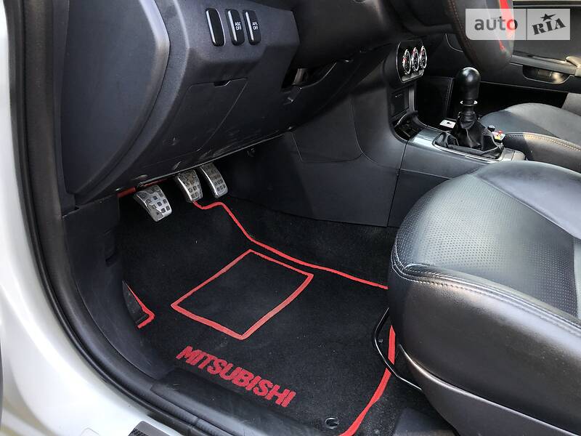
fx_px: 470
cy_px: 218
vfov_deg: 49.7
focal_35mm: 28
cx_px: 290
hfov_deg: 63.4
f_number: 1.8
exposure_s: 1/120
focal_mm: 4
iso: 32
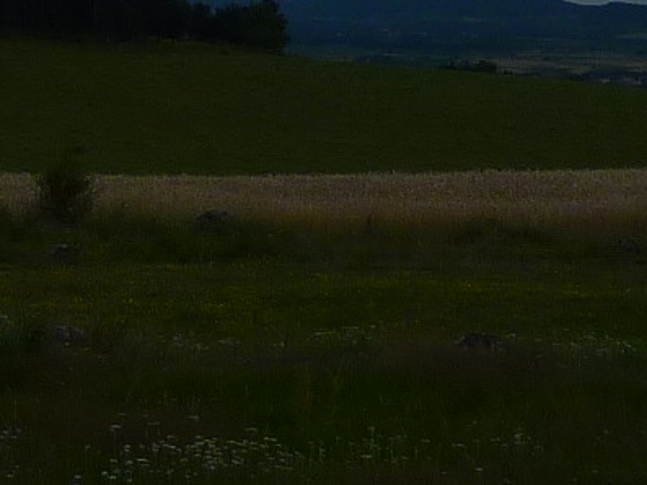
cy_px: -739
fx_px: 2412
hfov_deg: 15.0
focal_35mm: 129
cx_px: 20
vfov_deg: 9.9
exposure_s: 1/160
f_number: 4
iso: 80
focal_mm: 4.1
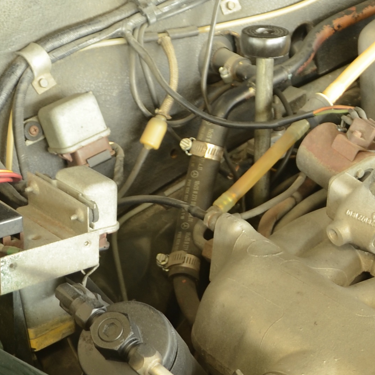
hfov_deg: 11.7
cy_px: 201
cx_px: 616
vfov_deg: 12.4
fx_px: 1728
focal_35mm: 141
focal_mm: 24
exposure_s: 1/1.6
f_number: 3.8
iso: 160
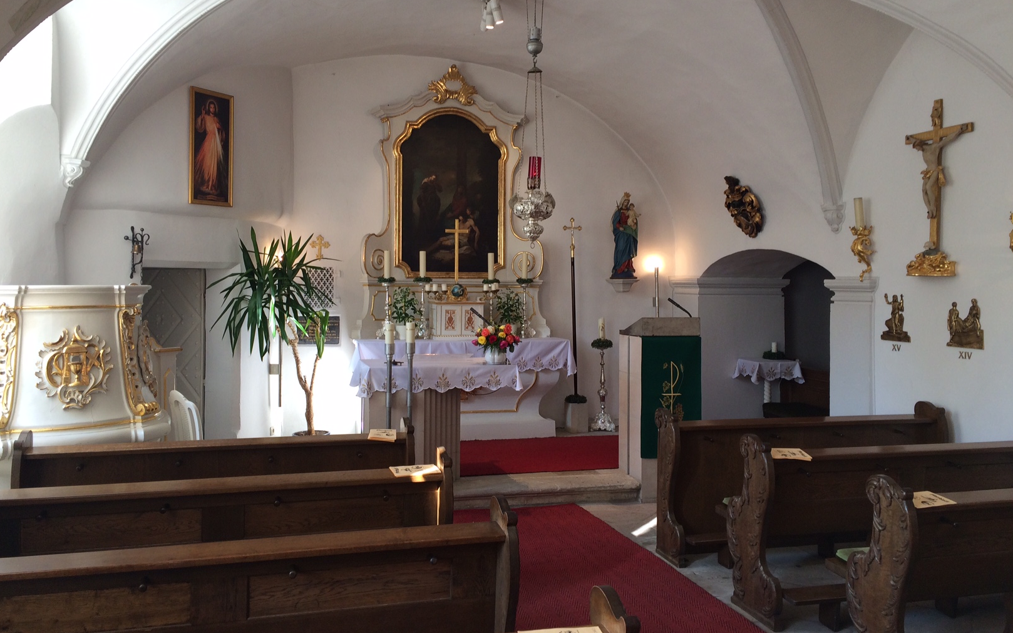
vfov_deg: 40.5
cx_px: 503
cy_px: 276
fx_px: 856
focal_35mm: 31
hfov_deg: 61.2
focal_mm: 4.15
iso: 40
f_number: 2.2
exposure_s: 1/50
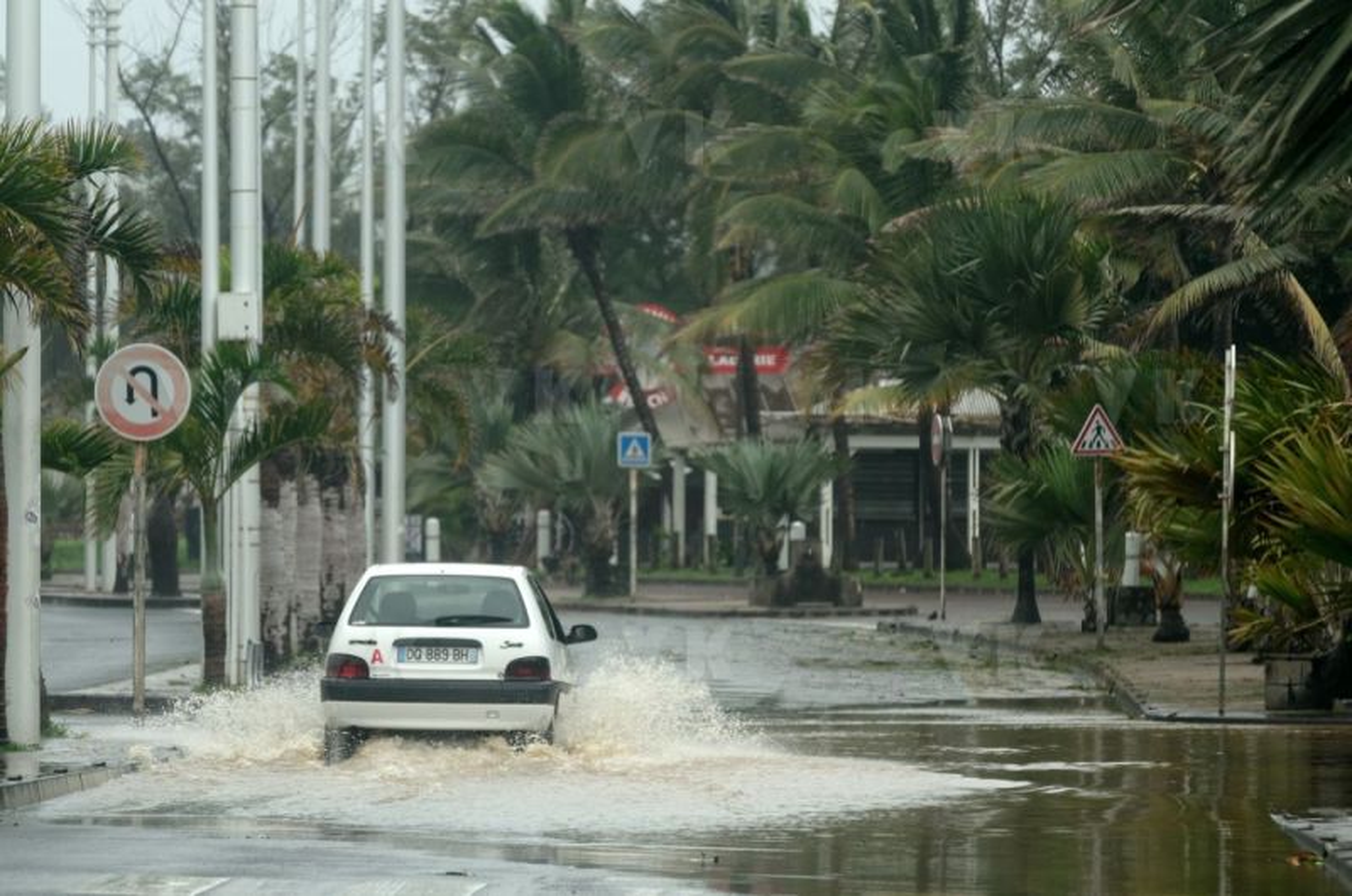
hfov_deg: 7.1
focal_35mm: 292
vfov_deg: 4.7
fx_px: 10963
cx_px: 676
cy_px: 448
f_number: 8
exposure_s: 1/1000
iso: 400
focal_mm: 195
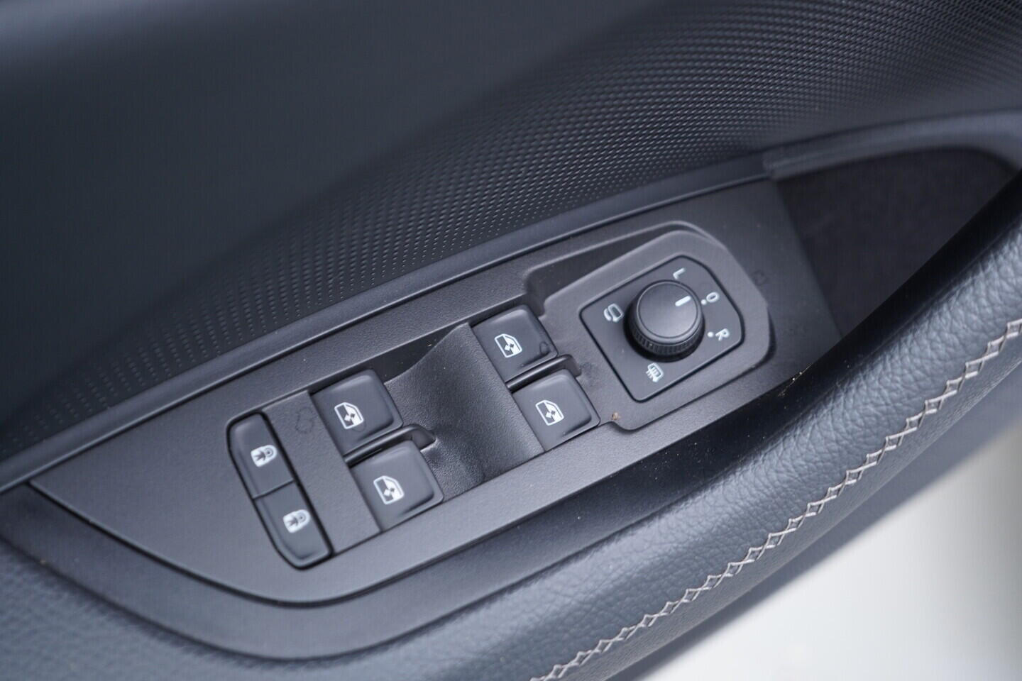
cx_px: 511
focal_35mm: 36
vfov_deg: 36.9
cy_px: 340
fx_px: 1022
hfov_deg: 53.1
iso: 320
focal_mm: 24
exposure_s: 1/40
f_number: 2.8
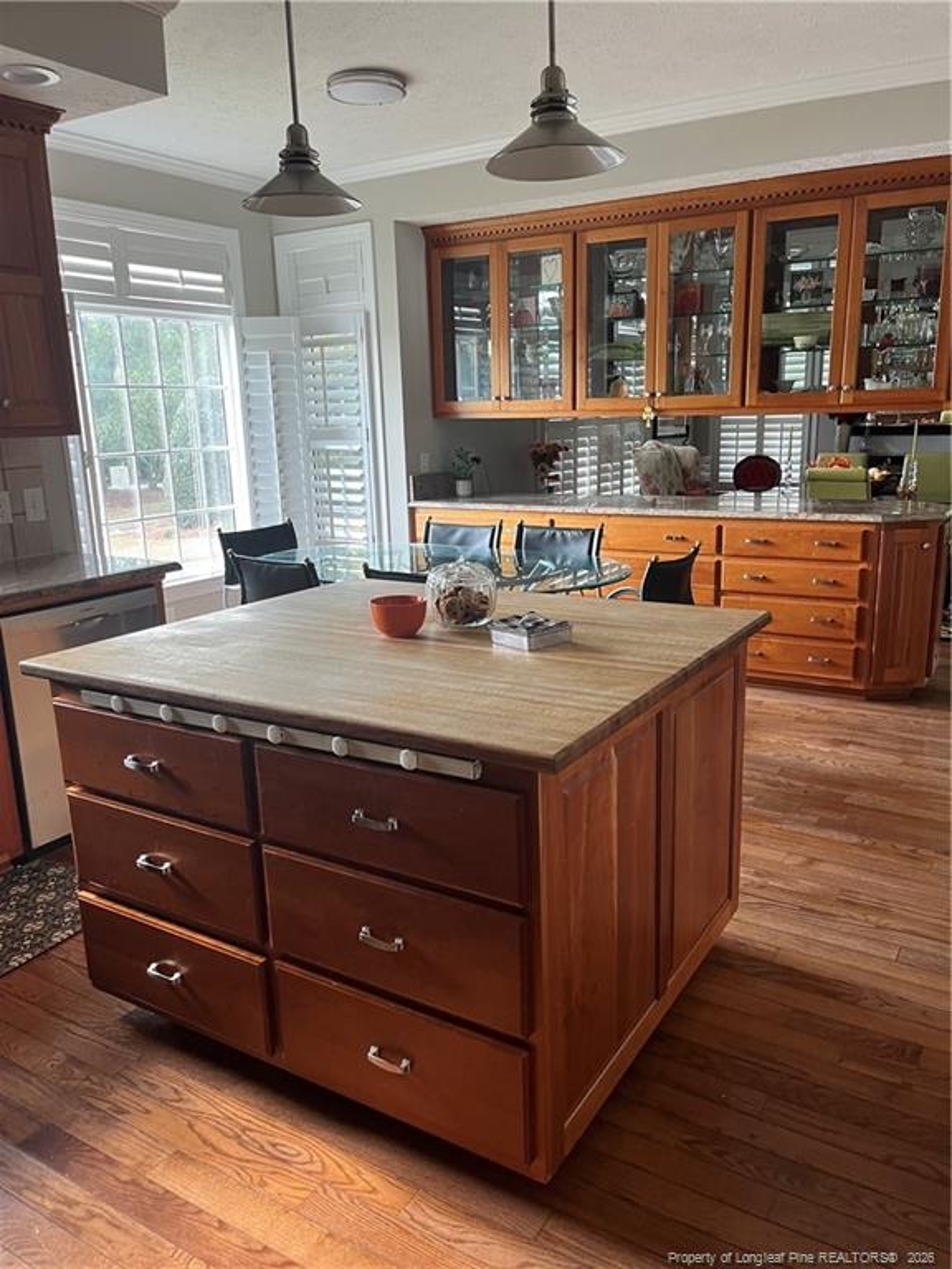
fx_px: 953
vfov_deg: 67.3
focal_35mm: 26
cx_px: 476
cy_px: 634
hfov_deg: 53.1
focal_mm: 5.1
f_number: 1.6
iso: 125
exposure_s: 1/95
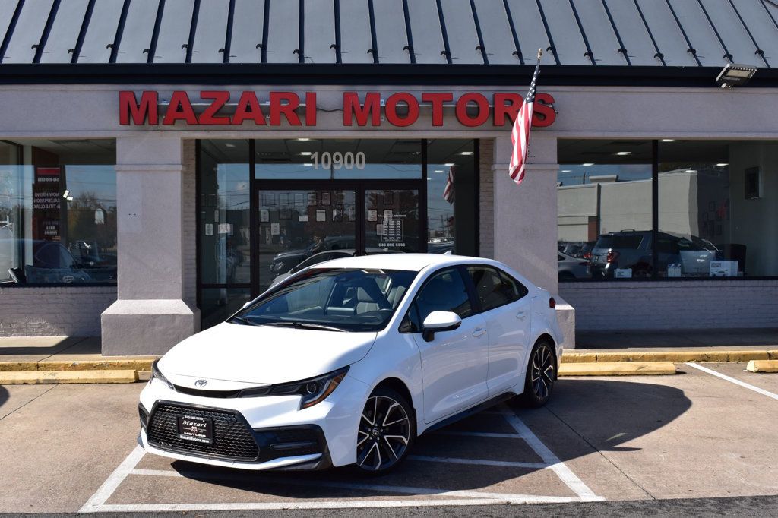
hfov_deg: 45.0
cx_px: 389
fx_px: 940
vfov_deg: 30.8
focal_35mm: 44
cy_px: 259
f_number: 11
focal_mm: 29
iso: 360
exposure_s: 1/500
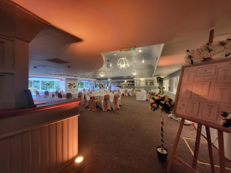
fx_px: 87
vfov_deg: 89.9
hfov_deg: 106.2
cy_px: 86
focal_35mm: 13
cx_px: 116
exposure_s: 1/50
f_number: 2.2
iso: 400
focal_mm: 1.74
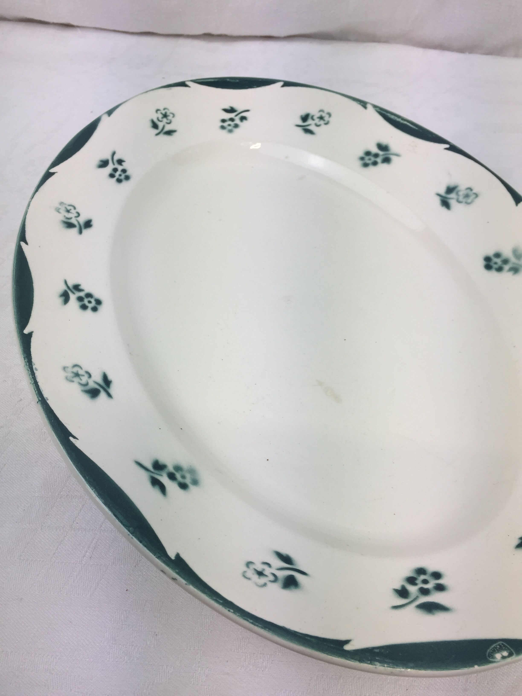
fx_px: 583
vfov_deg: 61.7
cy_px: 348
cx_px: 261
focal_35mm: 29
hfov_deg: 48.2
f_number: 2.2
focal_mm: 4.15
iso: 32
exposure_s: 1/271
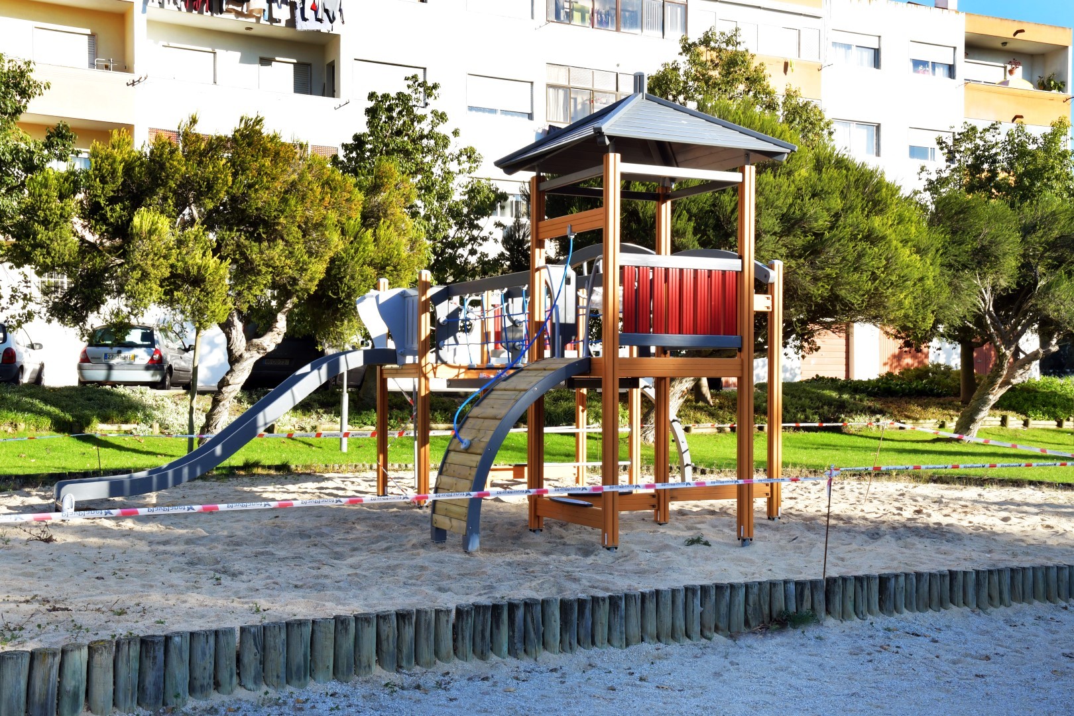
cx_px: 537
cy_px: 358
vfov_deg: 31.9
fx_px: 1253
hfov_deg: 46.4
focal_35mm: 42
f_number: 11
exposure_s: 1/160
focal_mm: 28
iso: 400
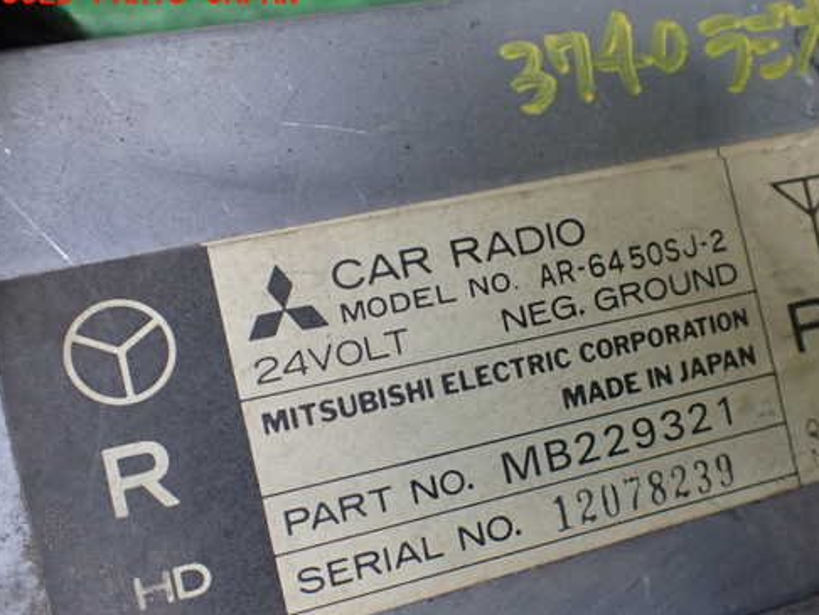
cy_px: 350
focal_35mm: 37
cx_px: 497
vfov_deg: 38.6
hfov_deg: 49.8
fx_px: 876
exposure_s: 1/125
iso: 320
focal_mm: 5.4
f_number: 2.3
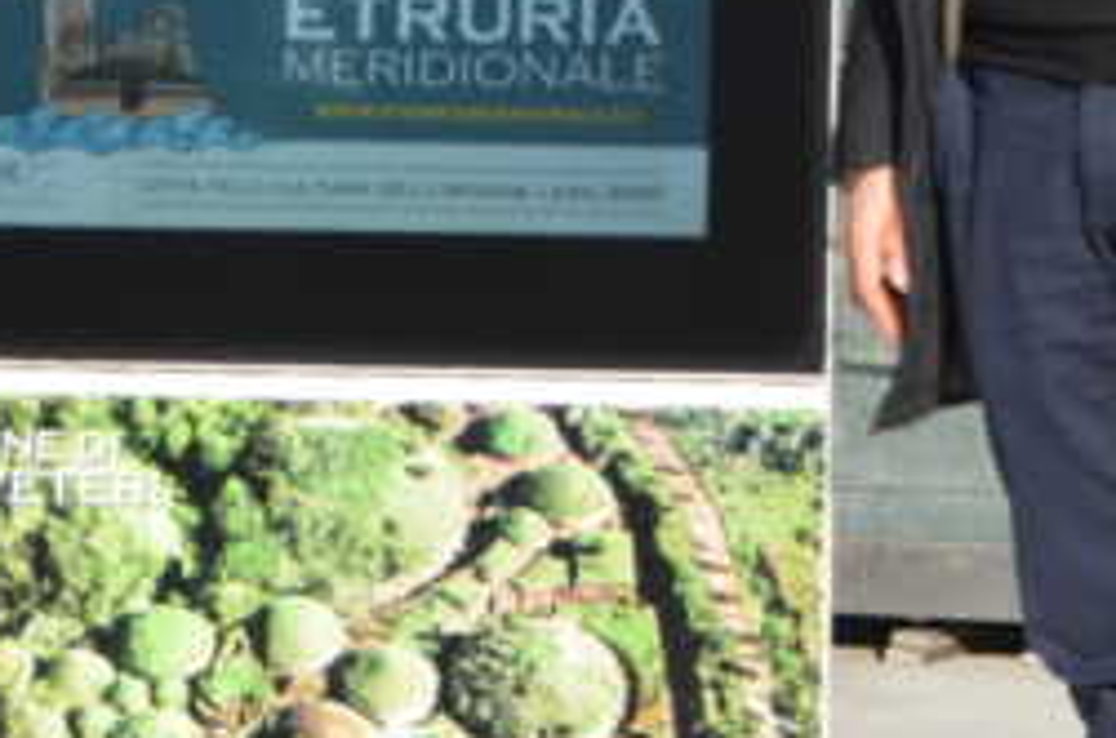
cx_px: 885
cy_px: -84
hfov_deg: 9.8
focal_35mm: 209
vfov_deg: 6.5
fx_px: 6462
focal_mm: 35
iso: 125
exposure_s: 1/250
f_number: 8
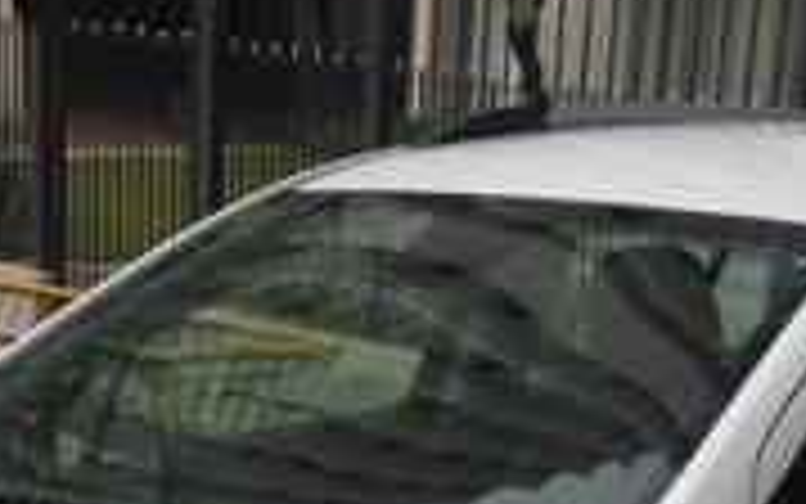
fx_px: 2571
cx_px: 450
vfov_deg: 10.5
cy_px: 940
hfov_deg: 17.8
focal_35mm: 117
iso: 50
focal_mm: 4.12
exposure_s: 1/669
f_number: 2.4
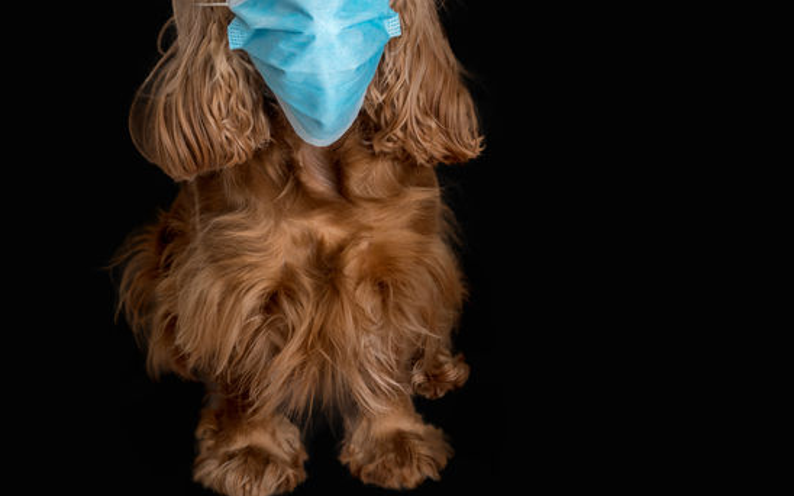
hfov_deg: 28.9
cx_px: 294
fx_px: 1536
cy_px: 143
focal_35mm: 71
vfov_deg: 18.2
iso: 100
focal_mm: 30
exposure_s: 1/160
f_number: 10
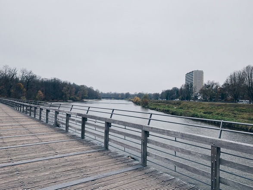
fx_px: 190
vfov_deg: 53.0
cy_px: 95
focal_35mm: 26
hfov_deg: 67.3
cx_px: 126
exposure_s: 1/683
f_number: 1.8
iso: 25
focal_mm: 4.25
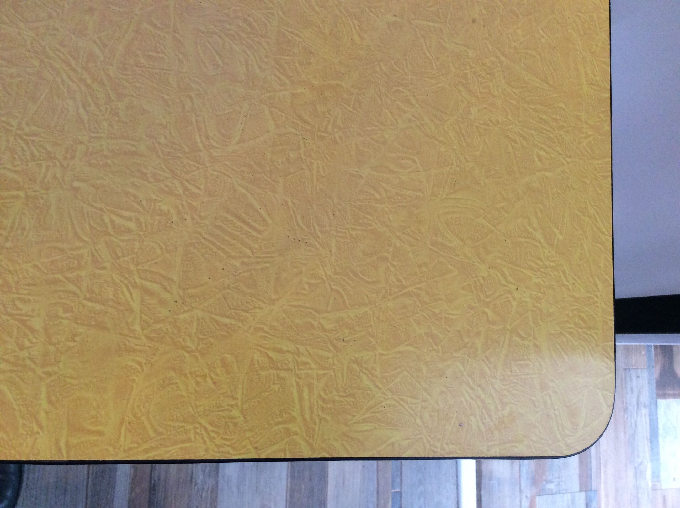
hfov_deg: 56.9
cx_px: 340
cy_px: 254
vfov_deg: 44.1
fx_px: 628
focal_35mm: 32
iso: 125
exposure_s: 1/25
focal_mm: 3.3
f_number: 2.4
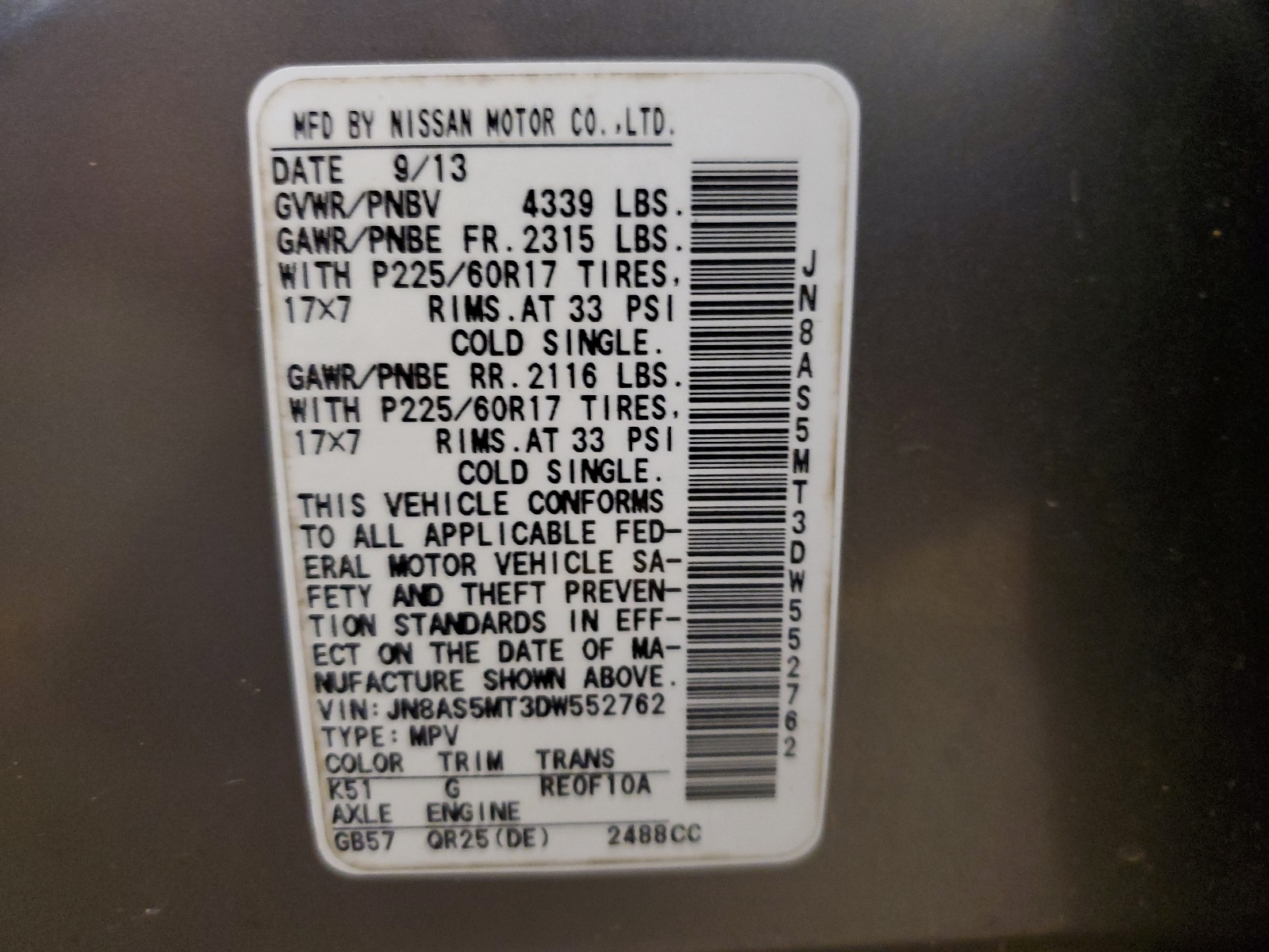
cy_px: 476
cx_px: 634
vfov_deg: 53.1
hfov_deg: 67.3
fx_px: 953
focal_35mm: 26
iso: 285
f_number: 1.5
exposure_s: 1/20
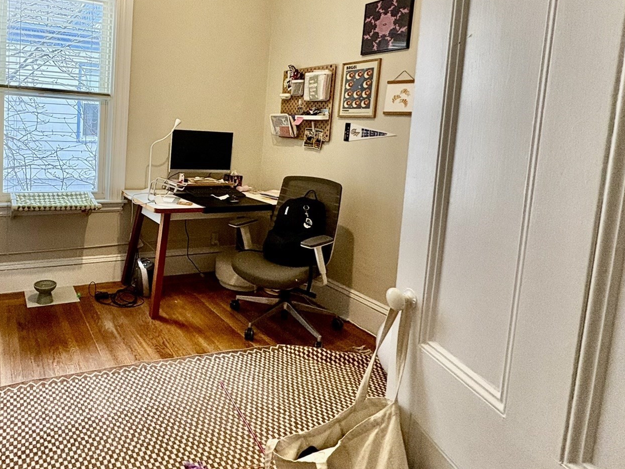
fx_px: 415
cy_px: 162
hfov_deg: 68.9
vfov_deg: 57.8
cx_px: 153
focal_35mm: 23
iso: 250
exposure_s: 1/120
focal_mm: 2.22
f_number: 2.2
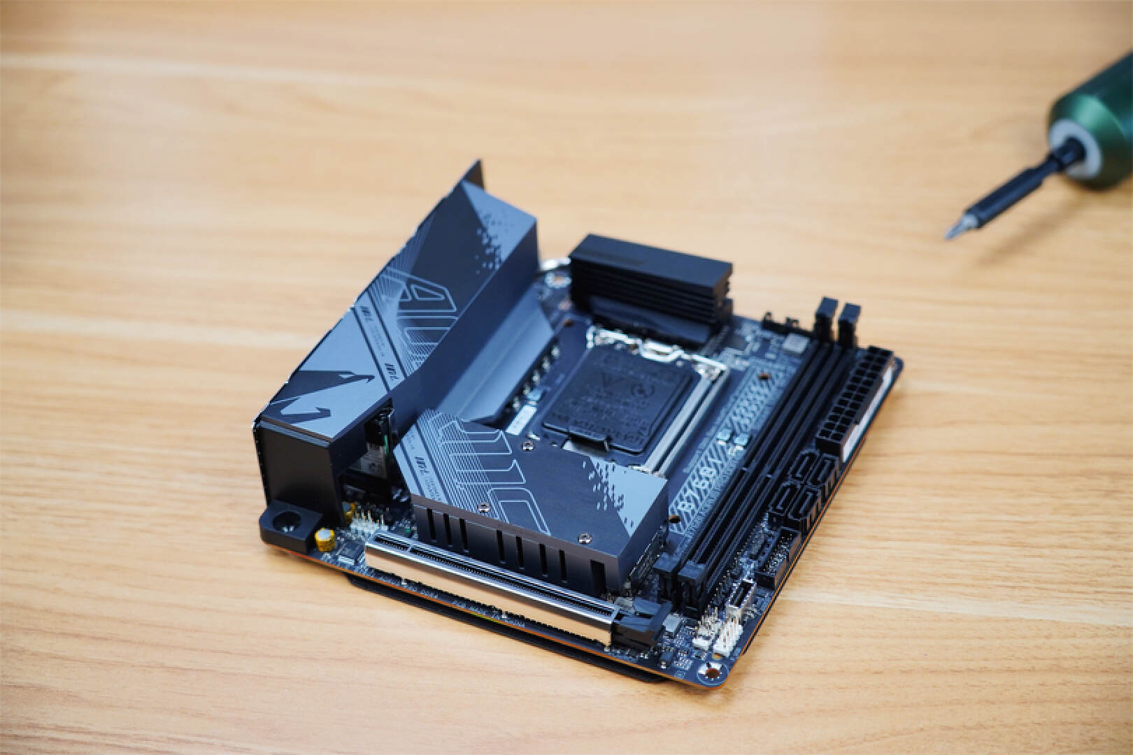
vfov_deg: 19.5
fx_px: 2203
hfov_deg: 28.8
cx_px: 566
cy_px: 378
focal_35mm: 70
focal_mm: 70
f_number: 4
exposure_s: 1/100
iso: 500
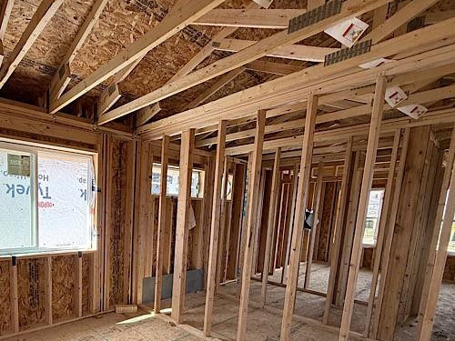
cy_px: 244
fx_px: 276
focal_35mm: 21
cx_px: 123
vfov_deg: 60.9
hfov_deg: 74.3
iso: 50
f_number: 2.2
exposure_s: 1/115
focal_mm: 2.22
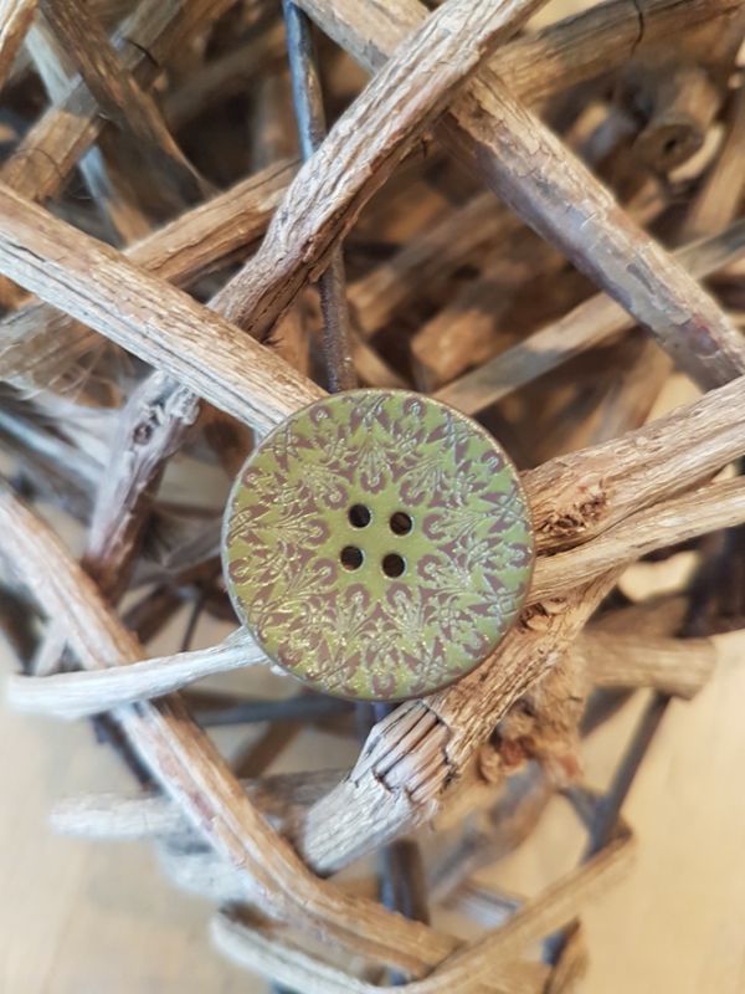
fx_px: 746
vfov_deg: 67.3
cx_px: 372
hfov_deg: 53.1
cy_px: 497
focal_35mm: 26
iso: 160
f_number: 1.7
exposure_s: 1/25
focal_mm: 4.2
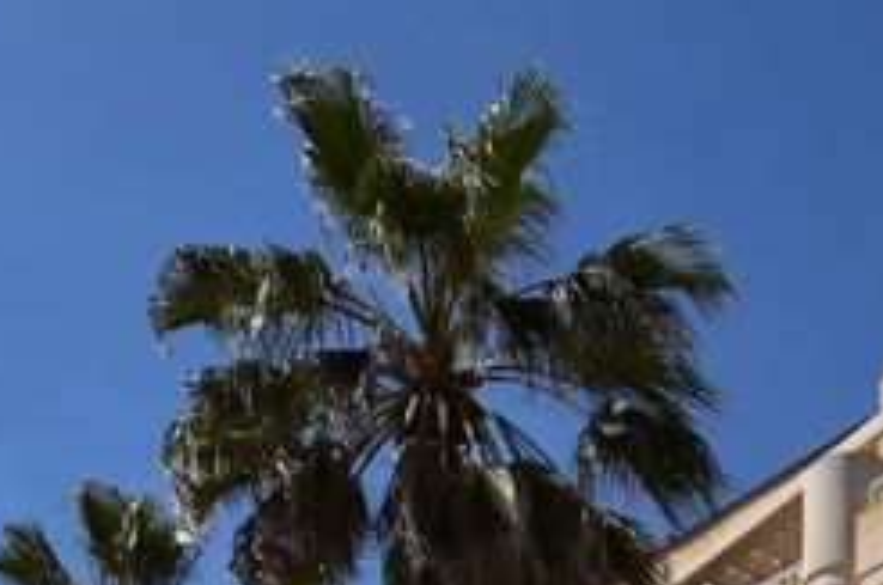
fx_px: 1834
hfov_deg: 27.0
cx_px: 494
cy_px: 992
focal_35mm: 75
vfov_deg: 15.9
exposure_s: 1/400
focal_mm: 13
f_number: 10
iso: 100
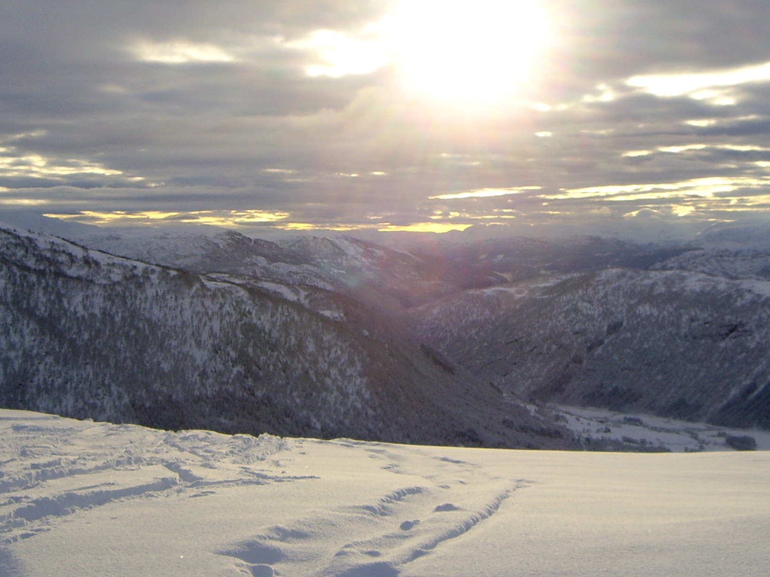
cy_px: 151
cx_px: 413
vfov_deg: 20.6
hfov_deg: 27.4
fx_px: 1579
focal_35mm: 71
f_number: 4.3
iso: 50
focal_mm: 6.2
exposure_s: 1/320
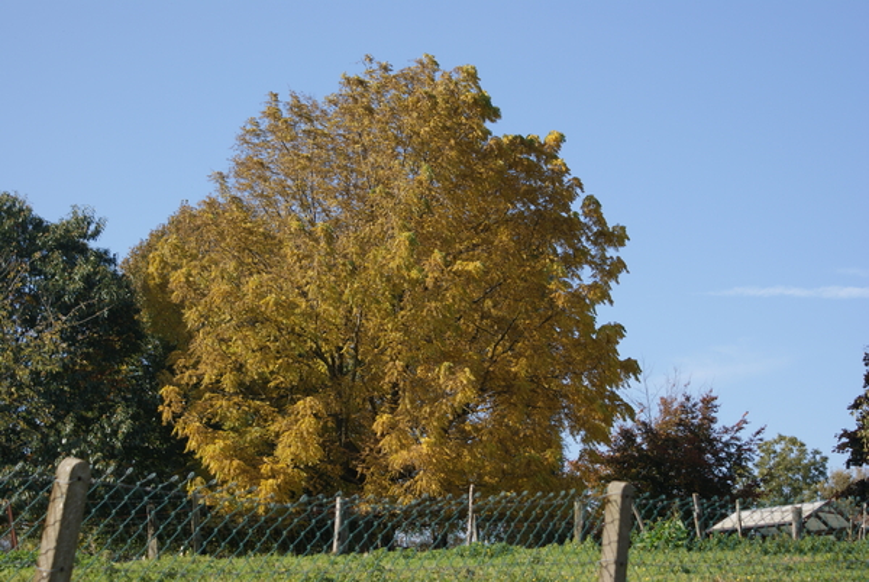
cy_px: 291
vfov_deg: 16.6
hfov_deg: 24.6
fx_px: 1994
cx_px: 434
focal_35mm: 82
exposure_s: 1/320
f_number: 5.6
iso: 100
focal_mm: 55
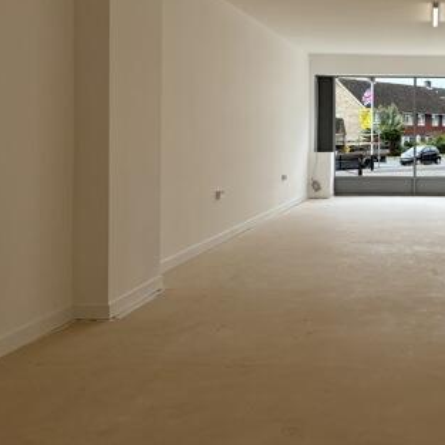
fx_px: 640
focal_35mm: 44
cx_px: 421
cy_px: 131
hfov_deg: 35.5
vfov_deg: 37.7
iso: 50
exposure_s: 1/500
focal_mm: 5.96
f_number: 1.6
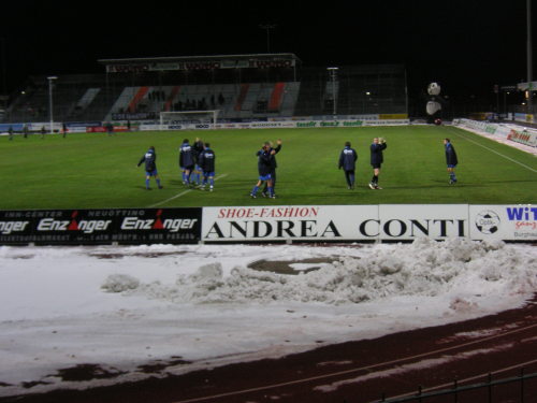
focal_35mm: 61
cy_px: 202
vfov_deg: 24.0
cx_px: 268
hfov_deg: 31.7
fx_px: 946
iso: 100
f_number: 3.9
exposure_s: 1/20
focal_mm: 10.2
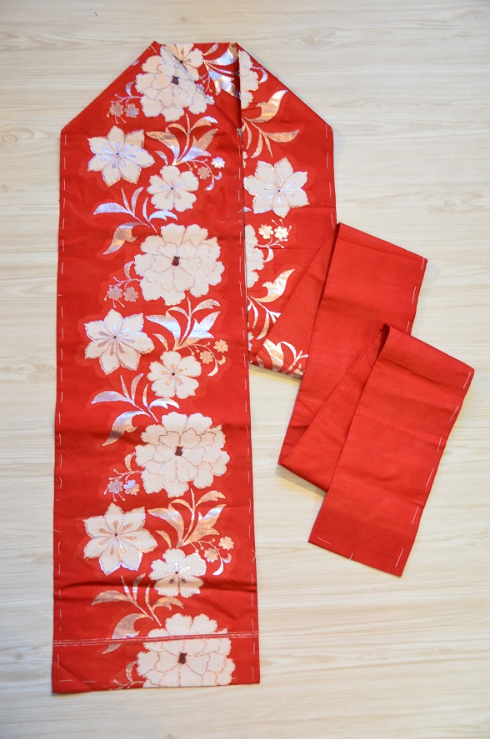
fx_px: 830
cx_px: 245
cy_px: 370
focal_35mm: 40
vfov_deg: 48.0
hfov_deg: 32.9
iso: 800
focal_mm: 27
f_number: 3.2
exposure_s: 1/40
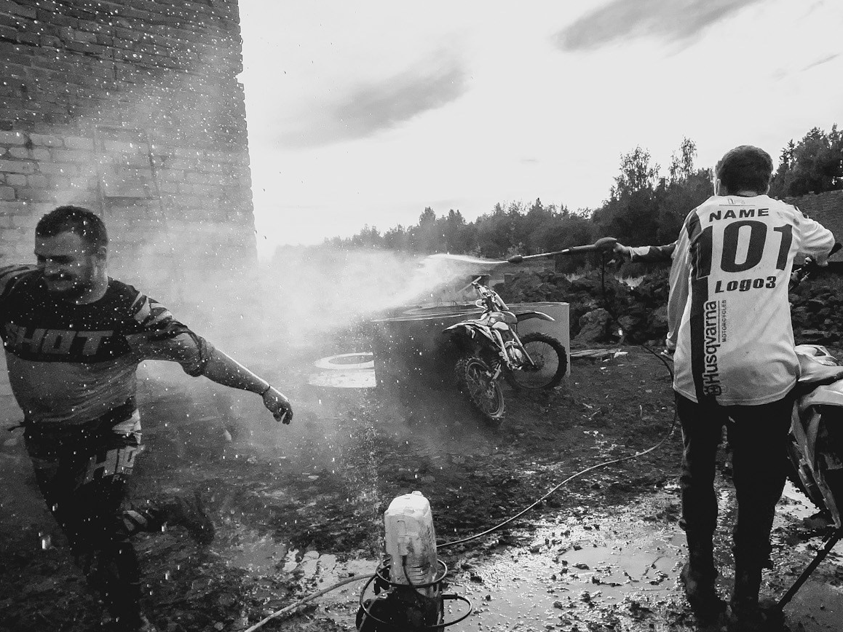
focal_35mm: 23
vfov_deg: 58.8
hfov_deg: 73.4
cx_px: 488
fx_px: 560
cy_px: 345
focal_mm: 1.54
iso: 25
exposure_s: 1/2000
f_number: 2.4
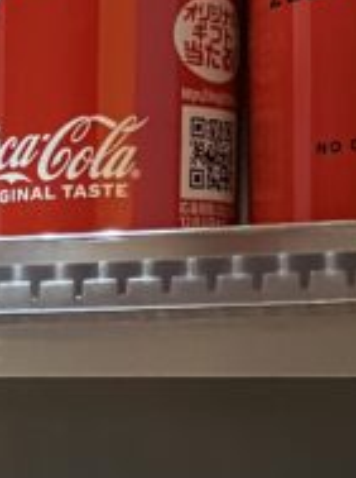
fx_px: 2091
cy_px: 579
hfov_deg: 9.2
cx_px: -336
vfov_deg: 12.7
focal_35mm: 152
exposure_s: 1/25
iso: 400
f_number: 1.8
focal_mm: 3.99
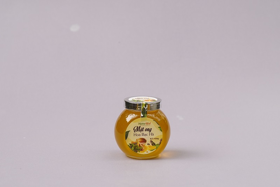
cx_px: 140
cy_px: 94
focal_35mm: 105
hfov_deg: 19.5
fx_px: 816
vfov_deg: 13.0
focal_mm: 70
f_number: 4.5
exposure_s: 1/100
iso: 500
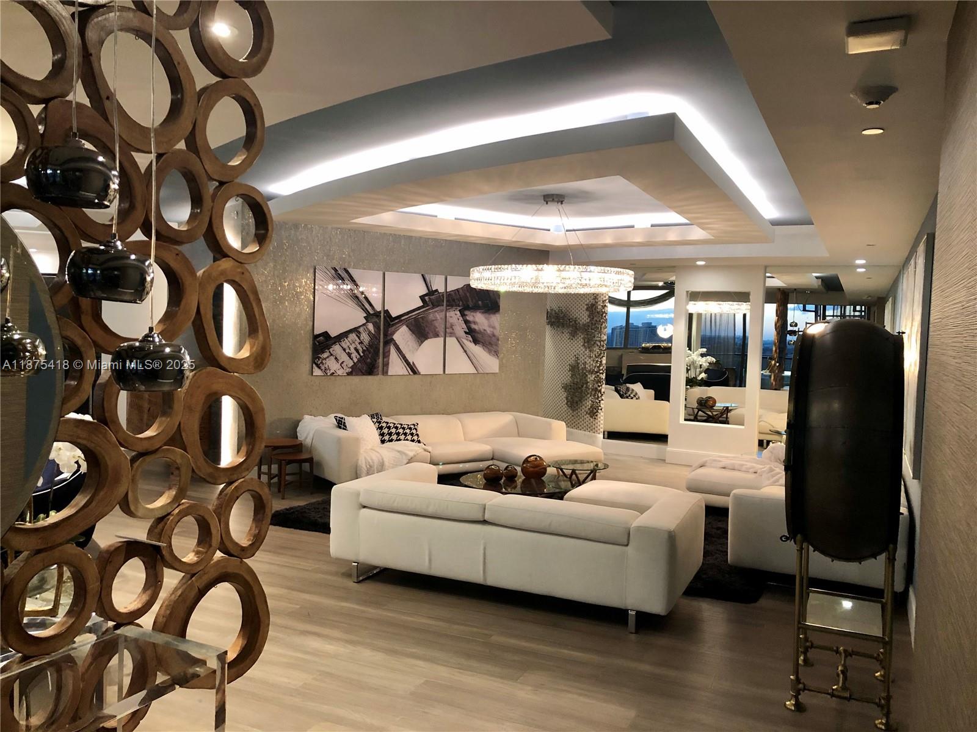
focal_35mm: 28
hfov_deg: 63.4
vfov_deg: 49.7
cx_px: 488
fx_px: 790
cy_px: 366
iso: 50
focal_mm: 4
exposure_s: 1/15
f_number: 1.8
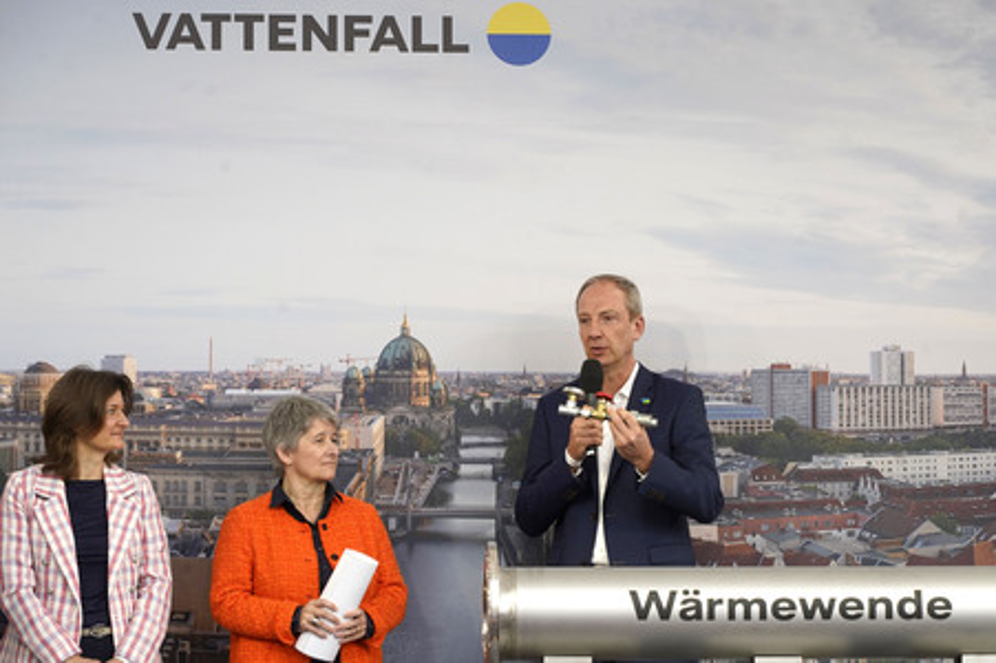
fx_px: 3235
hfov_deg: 17.5
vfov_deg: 11.7
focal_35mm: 117
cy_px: 332
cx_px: 498
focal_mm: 117
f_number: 8
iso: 640
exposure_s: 1/320
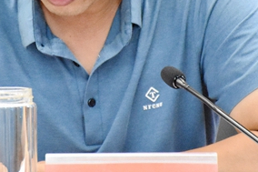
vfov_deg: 2.8
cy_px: 1
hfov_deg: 4.2
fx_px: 3517
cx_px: 54
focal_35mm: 491
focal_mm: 116
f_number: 5.6
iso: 11400
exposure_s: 1/200
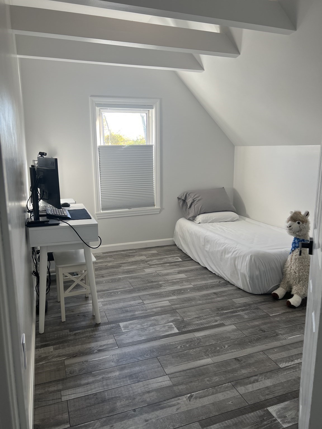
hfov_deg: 53.1
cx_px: 161
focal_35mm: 26
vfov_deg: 67.3
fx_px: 322
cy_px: 214
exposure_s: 1/121
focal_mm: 5.7
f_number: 1.5
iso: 40
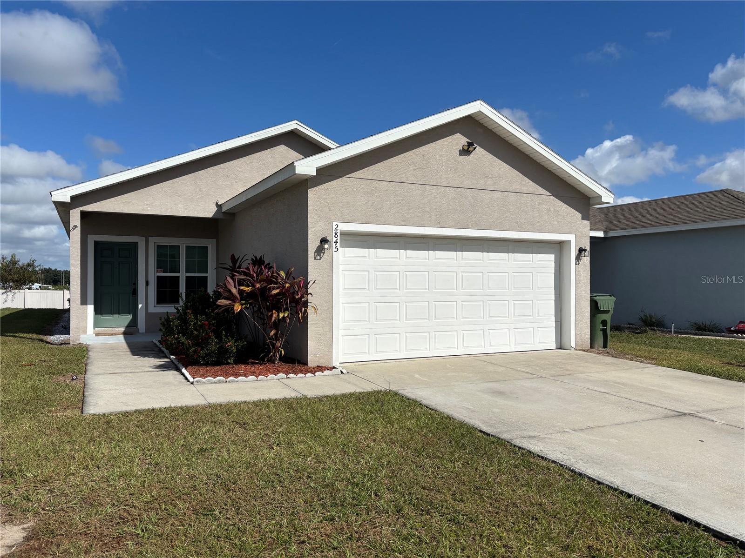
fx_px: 560
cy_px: 279
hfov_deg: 67.3
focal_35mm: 26
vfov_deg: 53.1
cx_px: 372
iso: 50
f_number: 1.6
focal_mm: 5.96
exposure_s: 1/7692
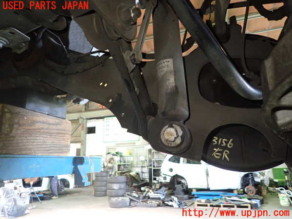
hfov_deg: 69.4
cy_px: 110
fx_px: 211
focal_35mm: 25
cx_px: 146
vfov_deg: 54.9
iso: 500
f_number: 2
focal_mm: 4.5
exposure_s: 1/30
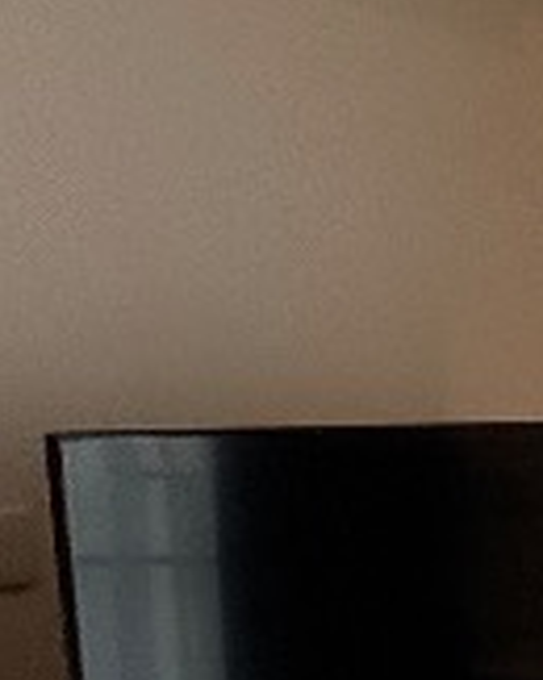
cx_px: 1742
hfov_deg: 10.5
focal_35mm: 84
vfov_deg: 22.3
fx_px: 1691
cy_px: 597
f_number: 2.2
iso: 40
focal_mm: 2.22
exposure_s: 1/129
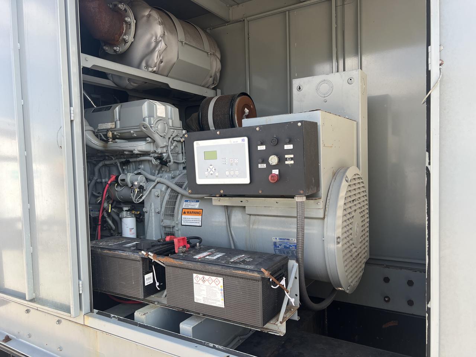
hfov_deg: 67.3
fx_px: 358
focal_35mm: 26
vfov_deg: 53.1
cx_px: 238
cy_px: 178
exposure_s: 1/493
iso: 50
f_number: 1.5
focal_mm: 5.7
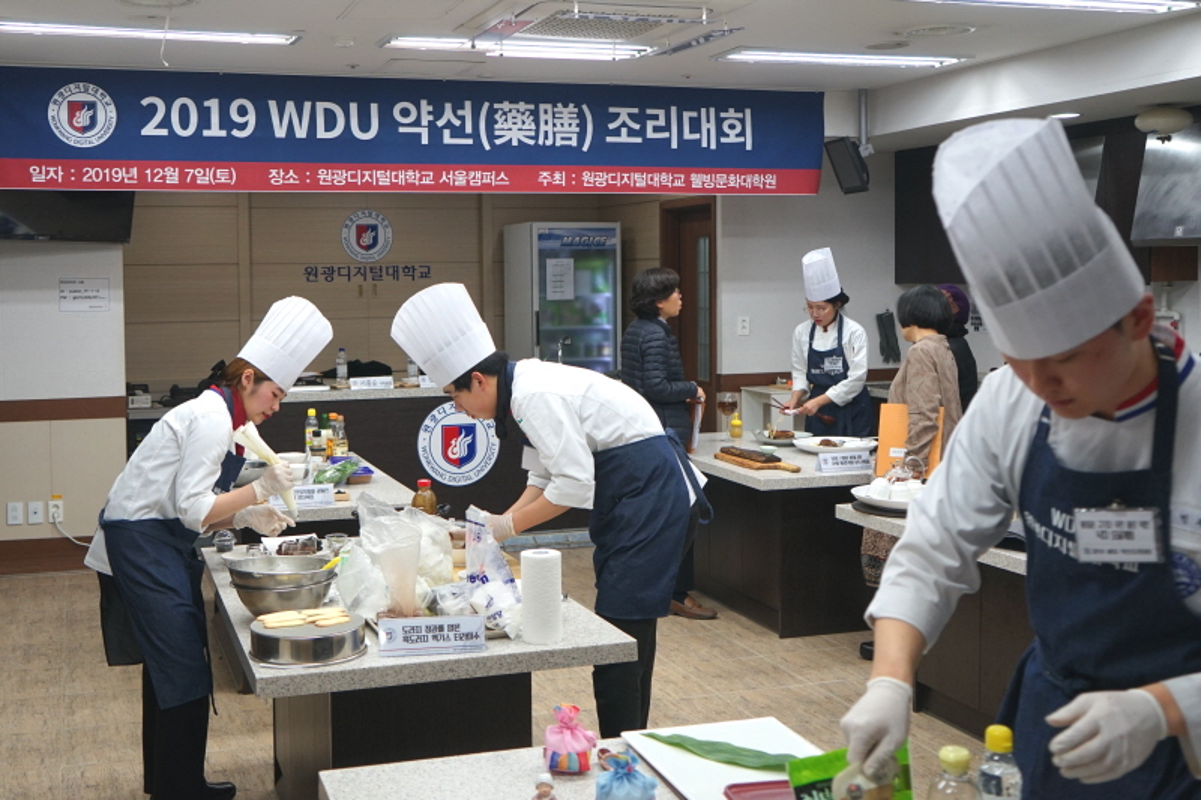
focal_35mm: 32
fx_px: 1067
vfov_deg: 41.1
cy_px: 400
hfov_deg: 58.7
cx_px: 600
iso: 640
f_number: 4
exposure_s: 1/160
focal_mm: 32
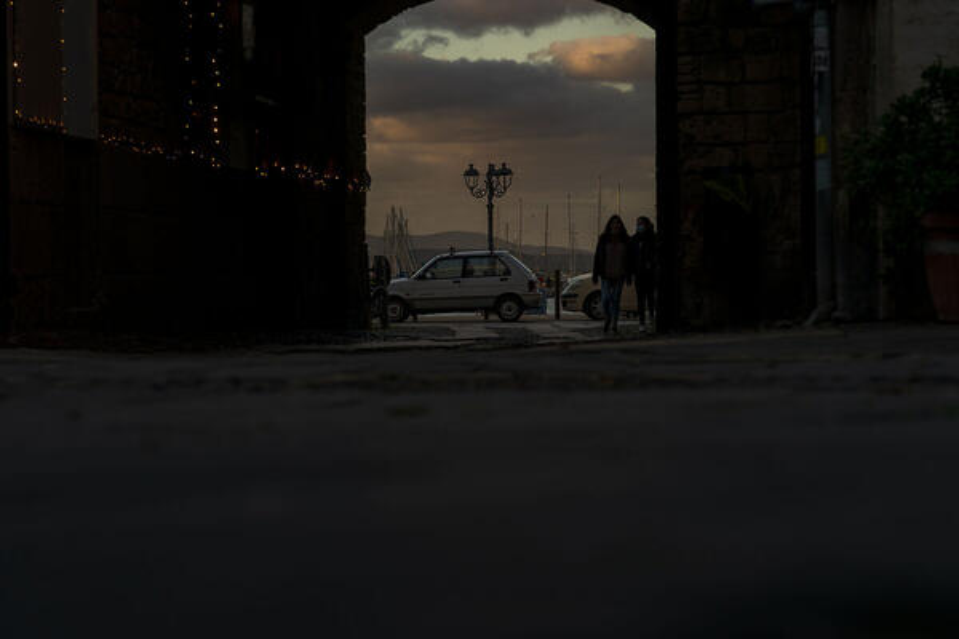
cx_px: 480
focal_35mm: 105
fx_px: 2797
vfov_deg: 13.0
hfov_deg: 19.5
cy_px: 320
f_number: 7.1
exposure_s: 1/50
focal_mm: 105
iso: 80
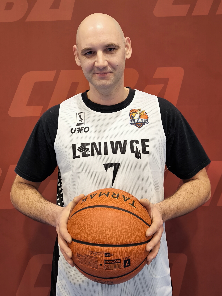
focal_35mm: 26
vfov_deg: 67.3
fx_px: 222
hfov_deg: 53.1
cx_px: 111
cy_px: 148
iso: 200
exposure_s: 1/50
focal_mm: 6.92
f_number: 1.9
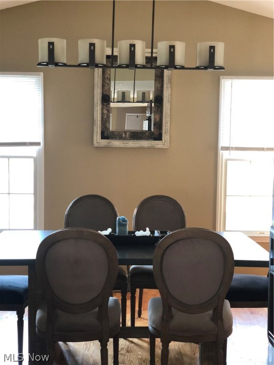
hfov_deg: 28.0
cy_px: 182
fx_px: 549
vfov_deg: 36.8
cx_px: 137
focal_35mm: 52
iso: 125
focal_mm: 6
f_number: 2.4
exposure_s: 1/32
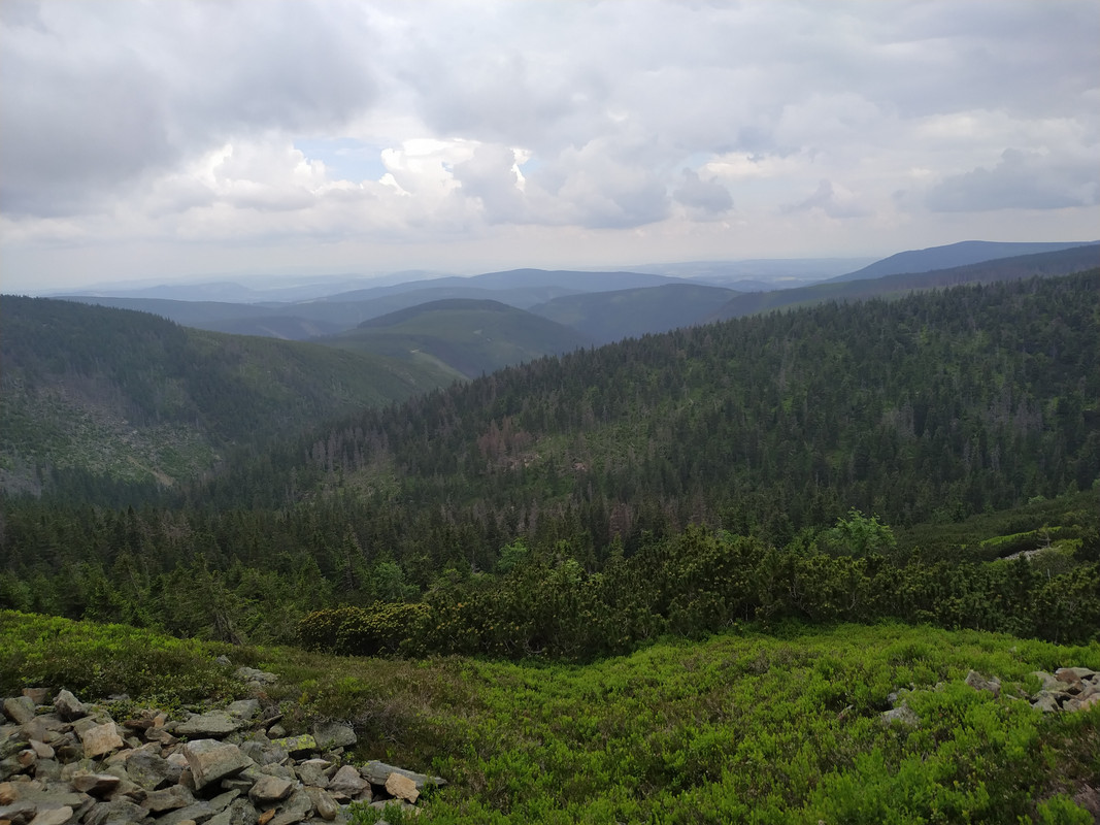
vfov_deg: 56.8
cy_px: 412
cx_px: 550
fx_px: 763
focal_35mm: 24
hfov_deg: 71.6
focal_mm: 3.94
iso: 125
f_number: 1.9
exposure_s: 1/1777
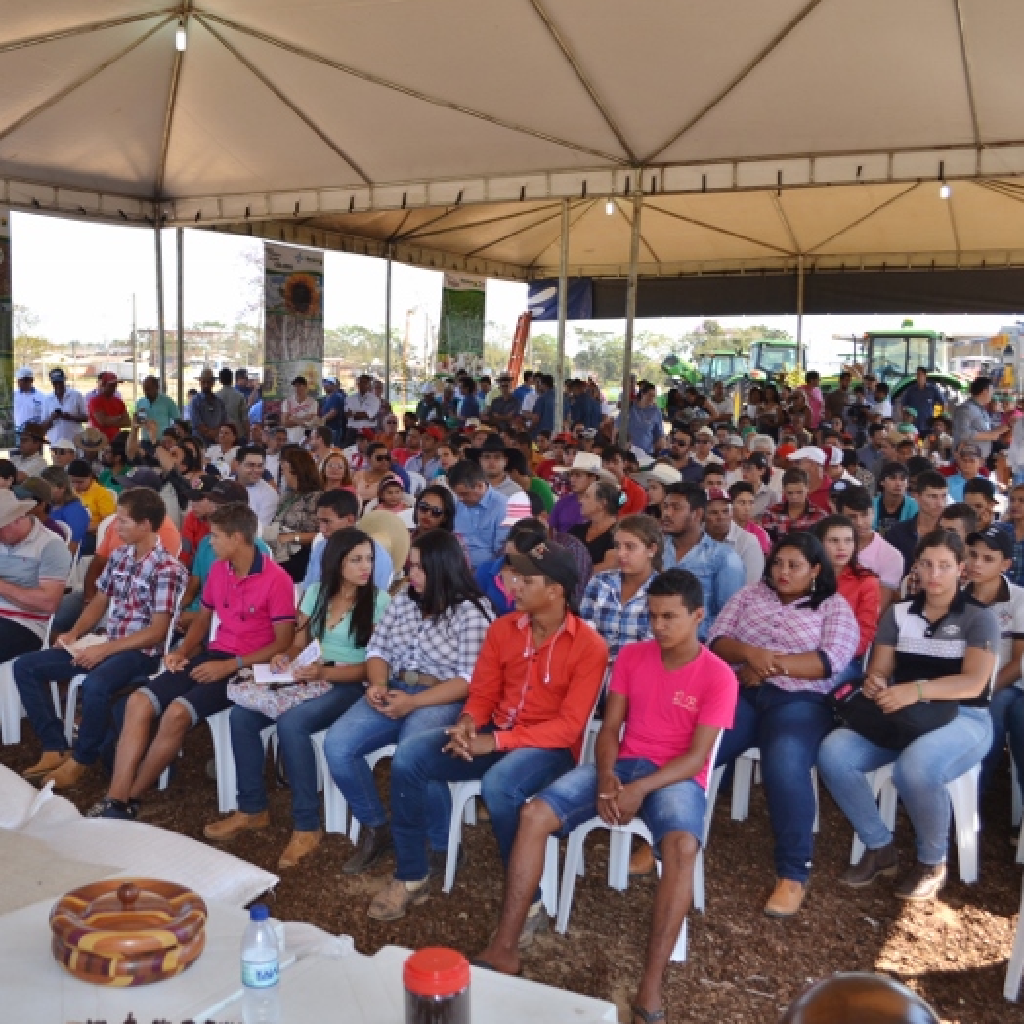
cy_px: 515
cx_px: 371
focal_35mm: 35
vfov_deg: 47.2
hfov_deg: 46.7
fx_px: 1171
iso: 100
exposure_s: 1/200
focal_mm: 18
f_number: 4
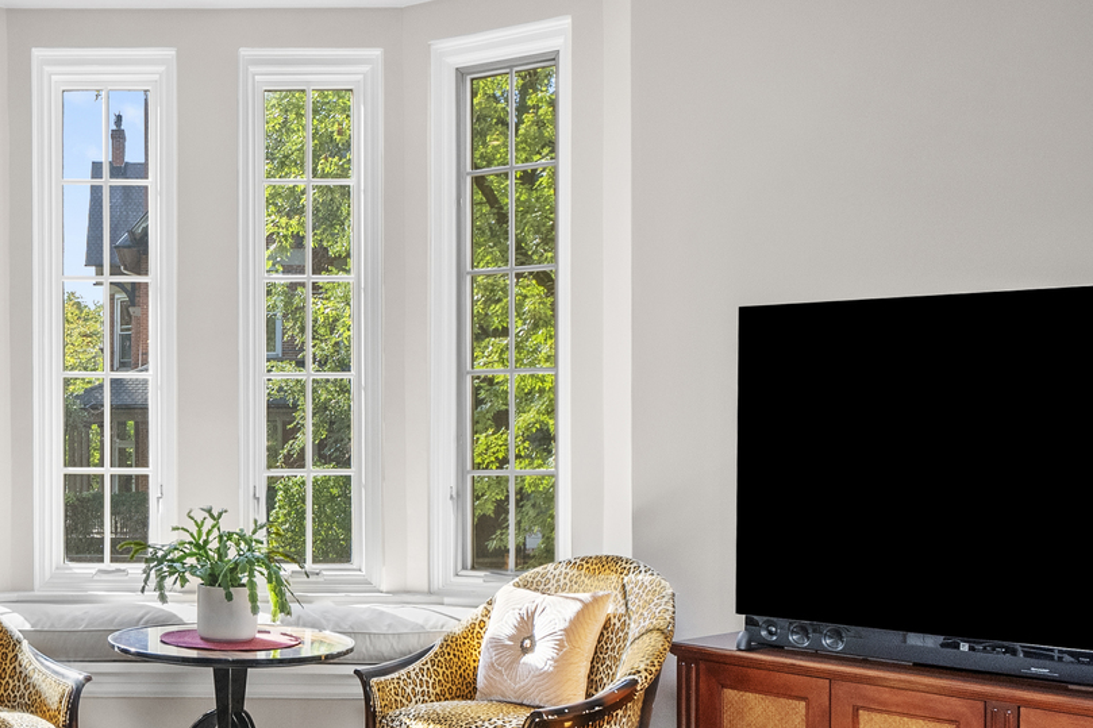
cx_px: 155
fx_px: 1457
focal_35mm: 48
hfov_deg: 38.9
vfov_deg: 27.9
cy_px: 477
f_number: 11
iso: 1250
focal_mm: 24
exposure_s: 1/20
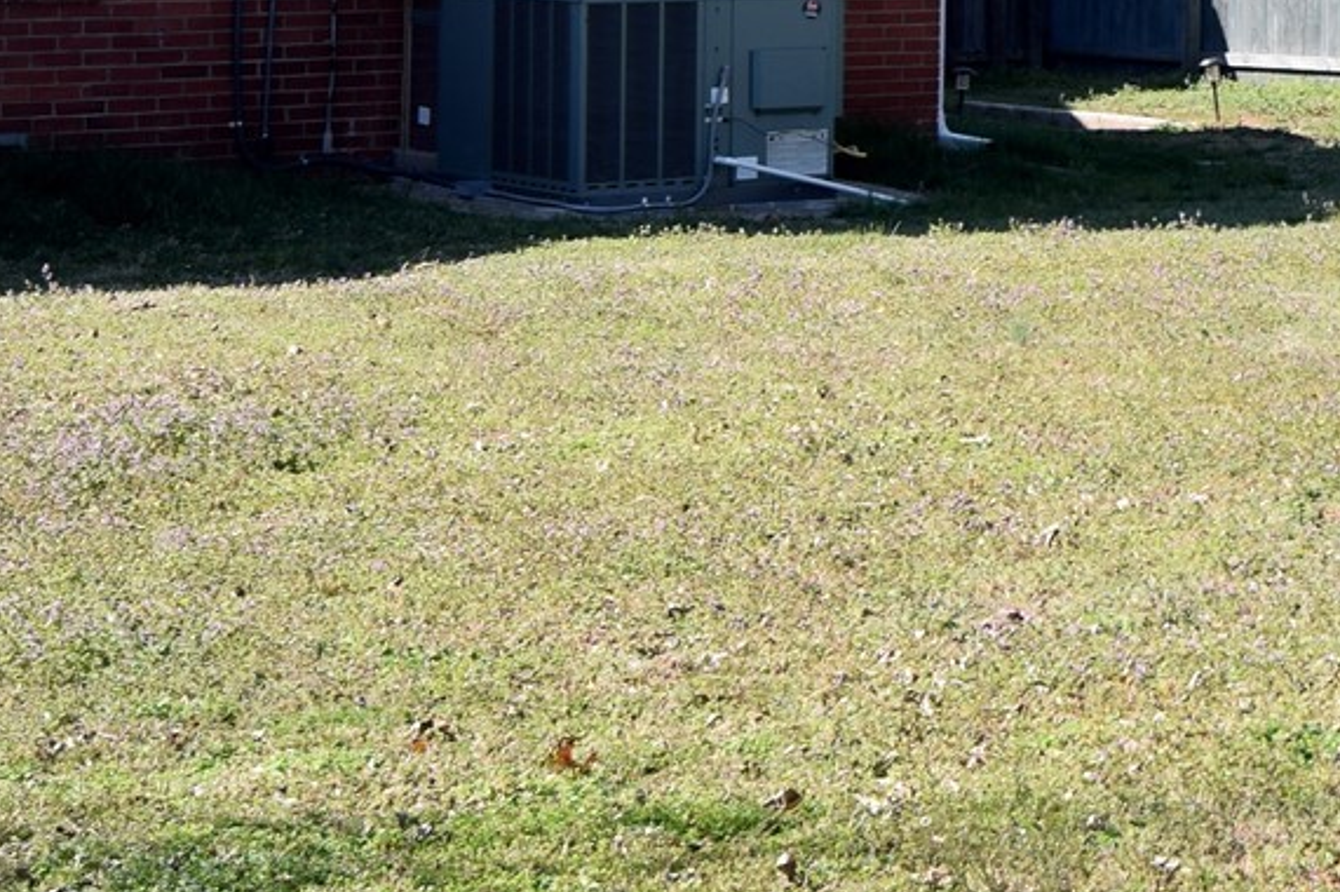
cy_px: -144
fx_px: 3980
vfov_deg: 12.5
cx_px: 1854
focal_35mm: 107
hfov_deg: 17.6
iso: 100
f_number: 8
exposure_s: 1/200
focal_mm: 20
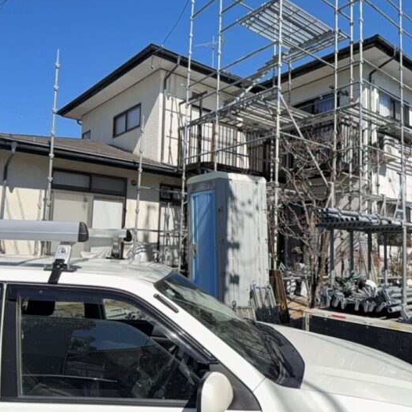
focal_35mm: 29
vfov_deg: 55.6
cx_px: 221
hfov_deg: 55.6
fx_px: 391
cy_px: 206
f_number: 1.78
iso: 80
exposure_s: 1/7143
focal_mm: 6.76
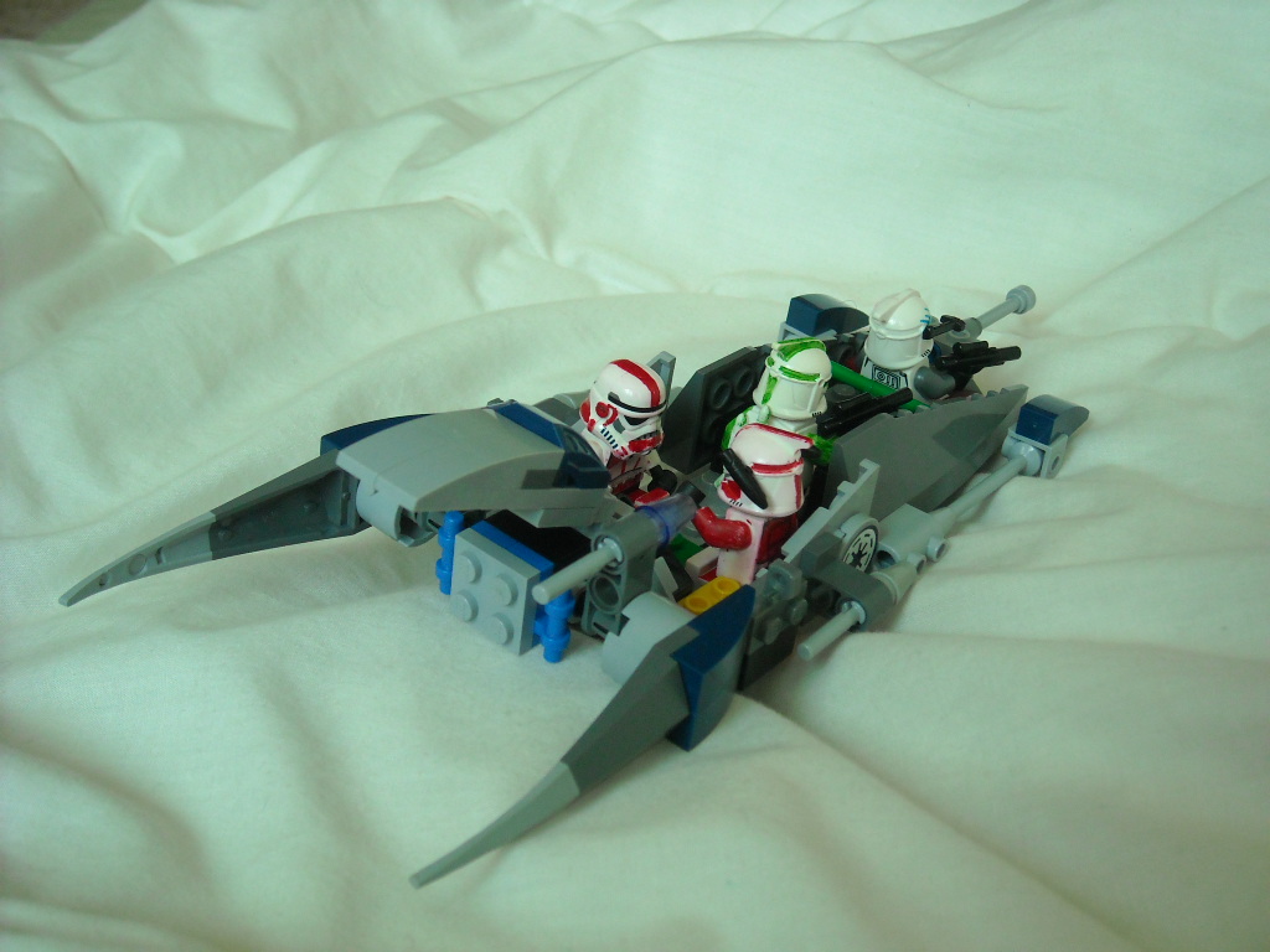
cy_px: 476
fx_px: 1798
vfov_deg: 29.7
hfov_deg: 38.9
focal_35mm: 49
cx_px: 635
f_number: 3.2
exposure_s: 1/60
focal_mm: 7.92
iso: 227
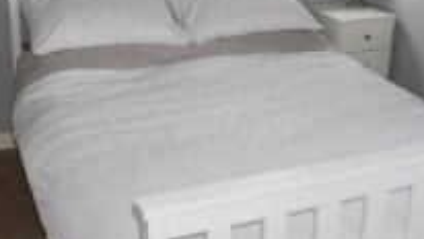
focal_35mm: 58
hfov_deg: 36.0
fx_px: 652
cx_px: 210
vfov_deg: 20.6
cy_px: 65
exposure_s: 1/60
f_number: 4
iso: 100
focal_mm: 16
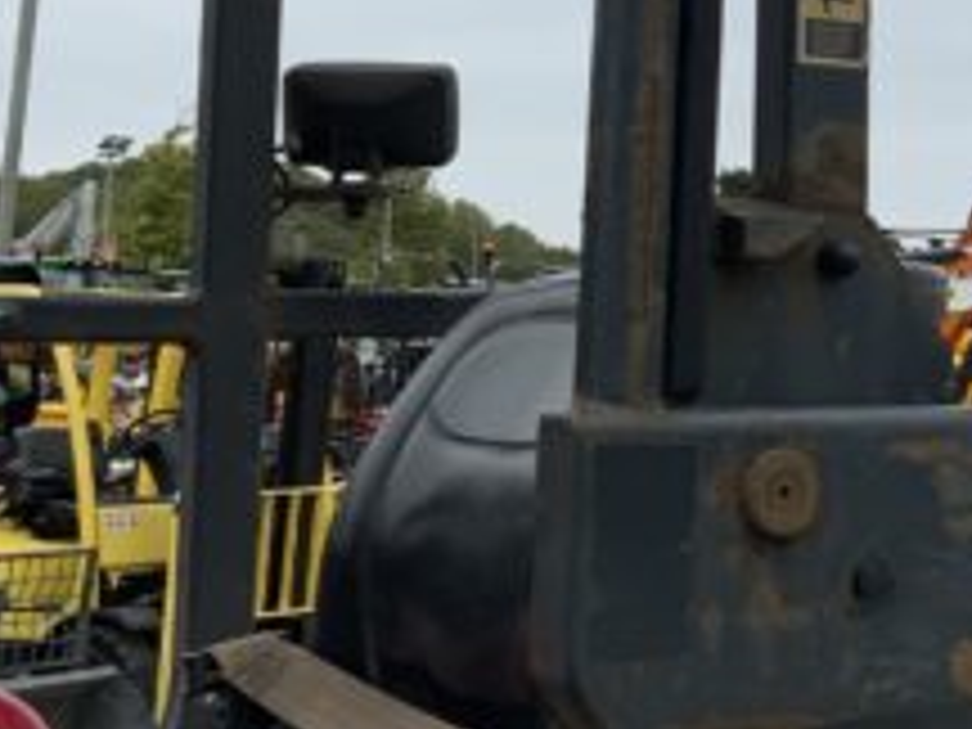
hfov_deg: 22.1
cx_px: 932
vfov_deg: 17.0
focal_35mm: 86
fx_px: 2415
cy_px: 90
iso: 16
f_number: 1.8
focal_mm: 3
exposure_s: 1/978
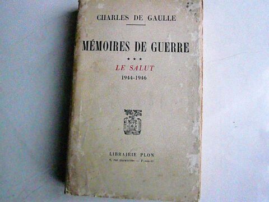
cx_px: 134
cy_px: 101
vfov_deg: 40.7
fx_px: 272
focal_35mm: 35
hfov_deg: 52.6
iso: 3200
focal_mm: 5.7
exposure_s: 1/640
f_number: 3
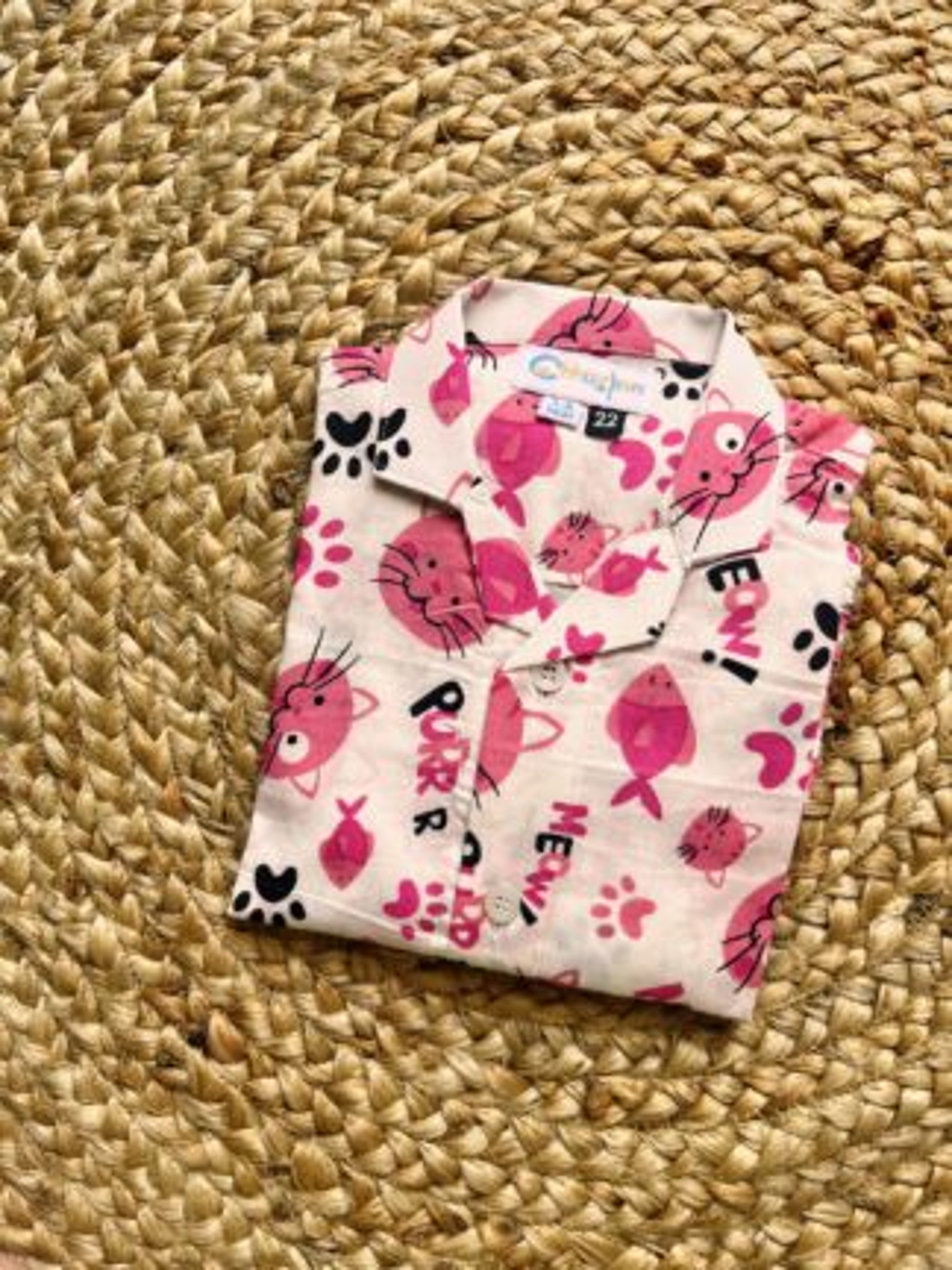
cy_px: 635
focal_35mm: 26
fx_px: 953
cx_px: 476
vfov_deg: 67.3
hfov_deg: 53.1
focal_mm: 5.1
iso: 50
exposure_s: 1/121
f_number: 1.6
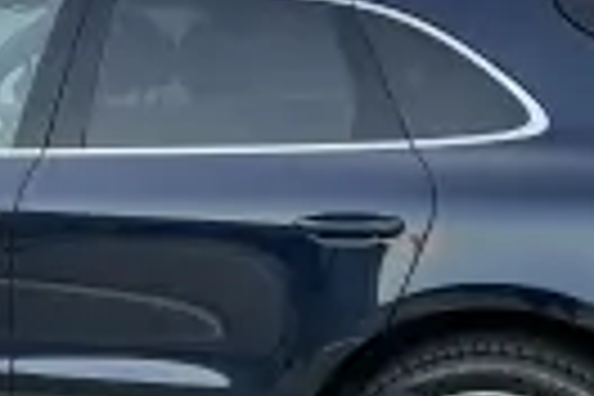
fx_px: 1122
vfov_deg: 19.9
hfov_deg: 29.2
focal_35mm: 68
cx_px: 144
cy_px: 279
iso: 64
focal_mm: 6.86
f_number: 1.78
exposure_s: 1/121
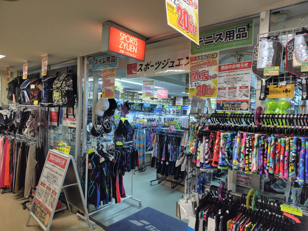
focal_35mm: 23
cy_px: 116
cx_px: 154
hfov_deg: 73.9
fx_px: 205
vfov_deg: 58.9
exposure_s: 1/50
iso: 157
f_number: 1.9
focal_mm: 5.6
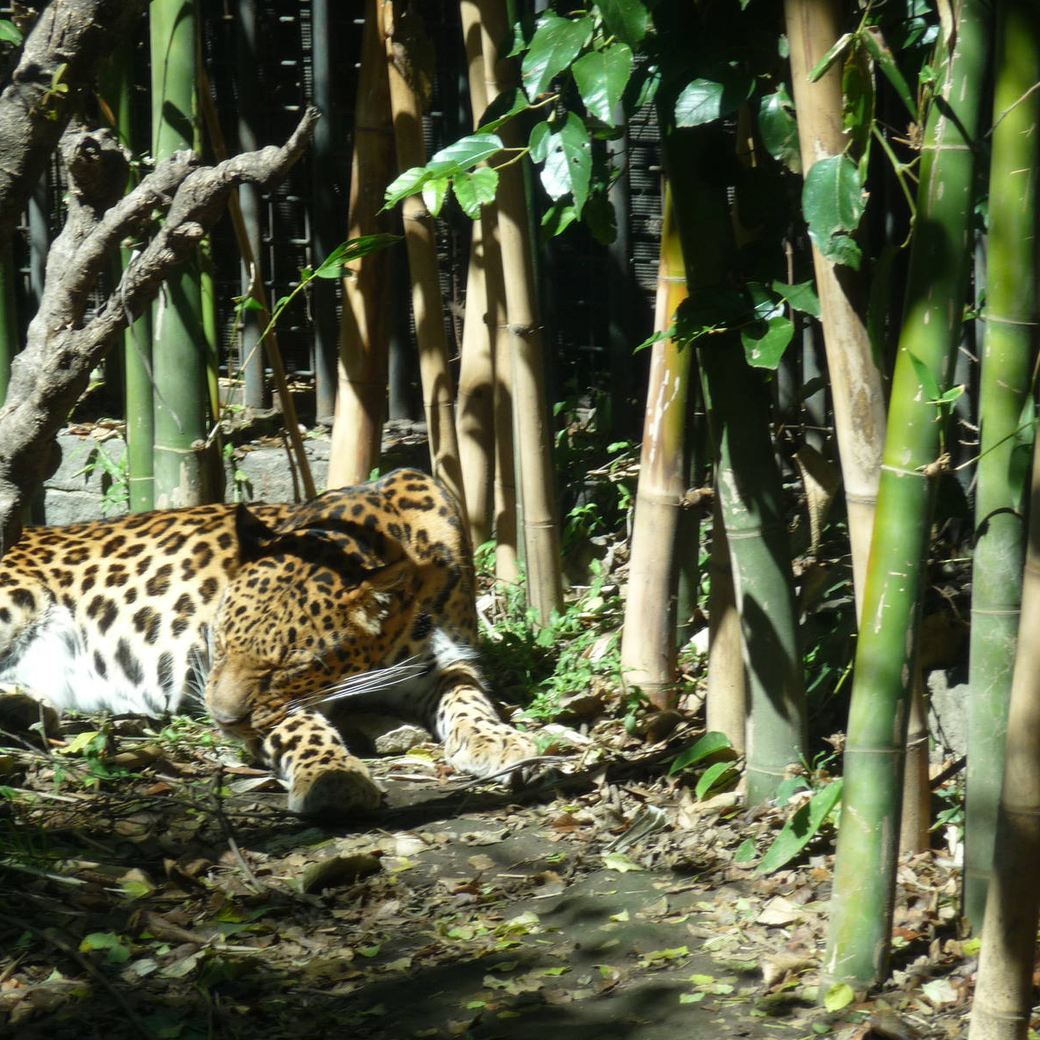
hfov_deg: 8.7
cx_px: 413
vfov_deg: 8.7
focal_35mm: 201
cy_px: 519
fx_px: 6832
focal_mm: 29.1
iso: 100
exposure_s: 1/125
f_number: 4.8
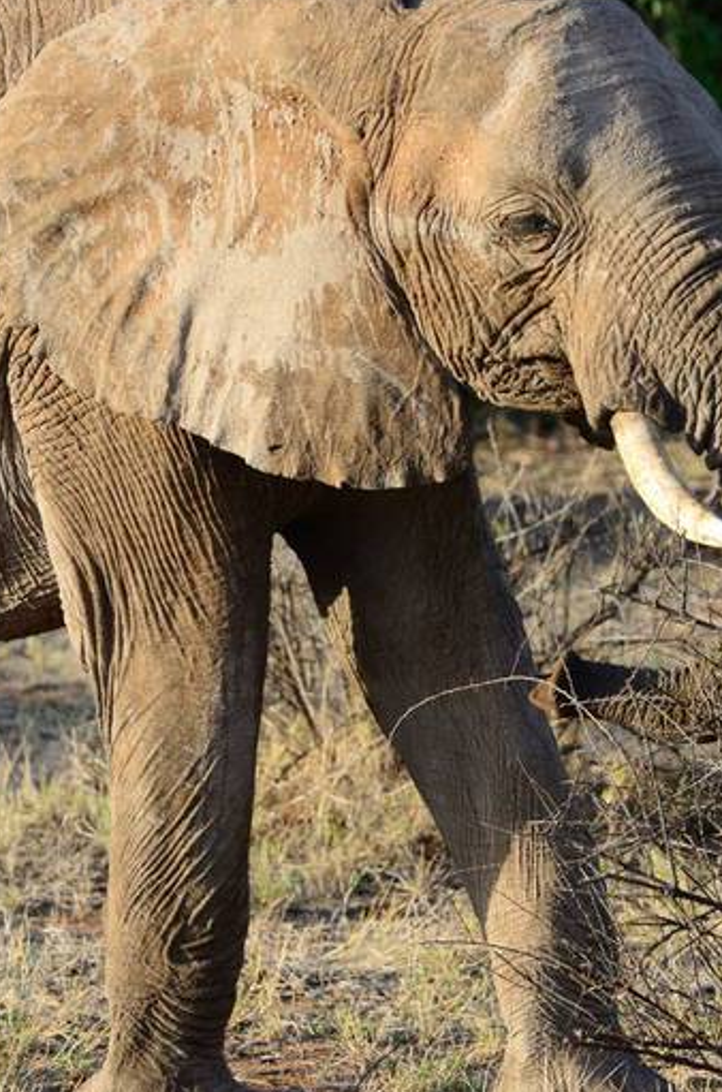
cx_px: 435
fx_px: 10879
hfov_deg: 3.8
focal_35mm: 360
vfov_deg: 5.7
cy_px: 586
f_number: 5
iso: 250
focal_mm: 175
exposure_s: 1/400
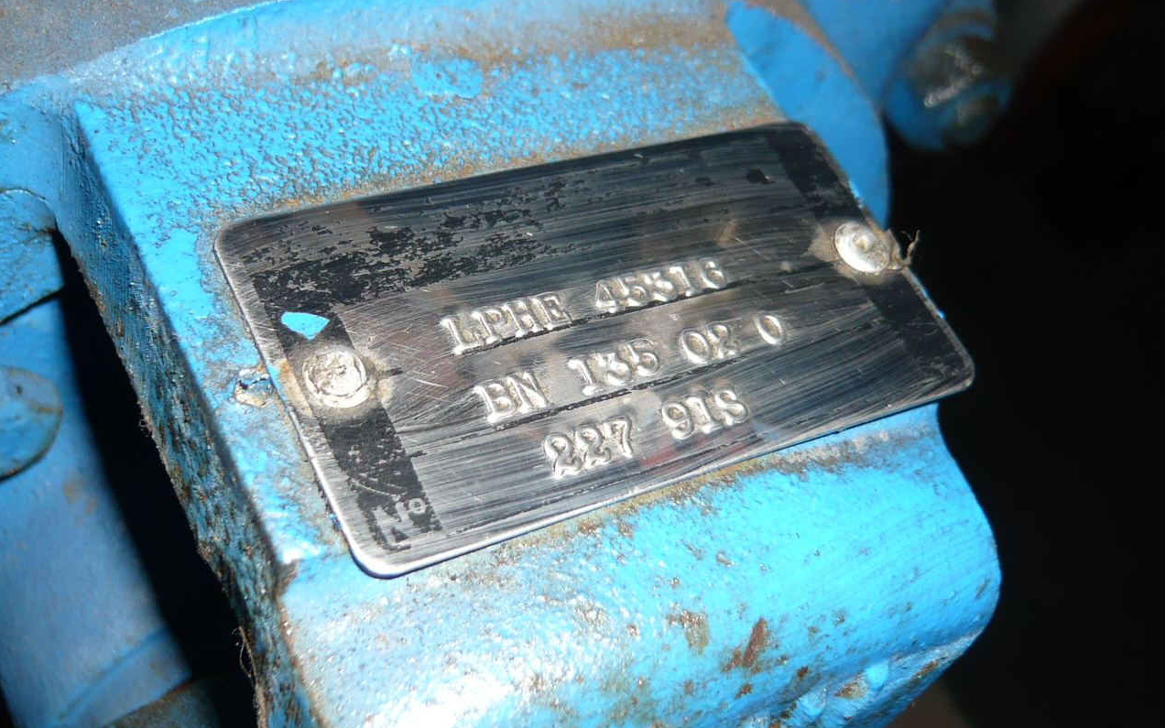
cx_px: 581
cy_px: 291
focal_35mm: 48
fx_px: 1524
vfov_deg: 26.8
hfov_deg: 41.8
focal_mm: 4.9
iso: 100
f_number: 2.9
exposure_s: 1/30
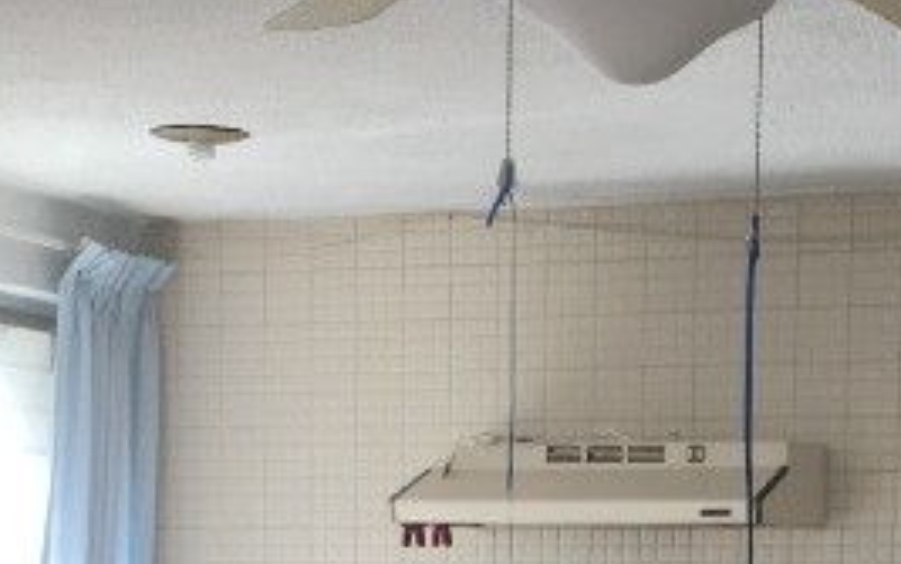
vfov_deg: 10.2
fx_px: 2898
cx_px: 503
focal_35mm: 118
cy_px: 1158
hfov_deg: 17.7
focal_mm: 4.15
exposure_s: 1/50
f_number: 2.2
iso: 32
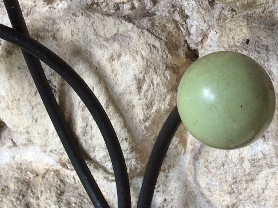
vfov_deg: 16.8
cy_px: 0
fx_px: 690
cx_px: 149
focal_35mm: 86
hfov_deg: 22.8
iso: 40
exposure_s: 1/33
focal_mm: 3.3
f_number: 2.4
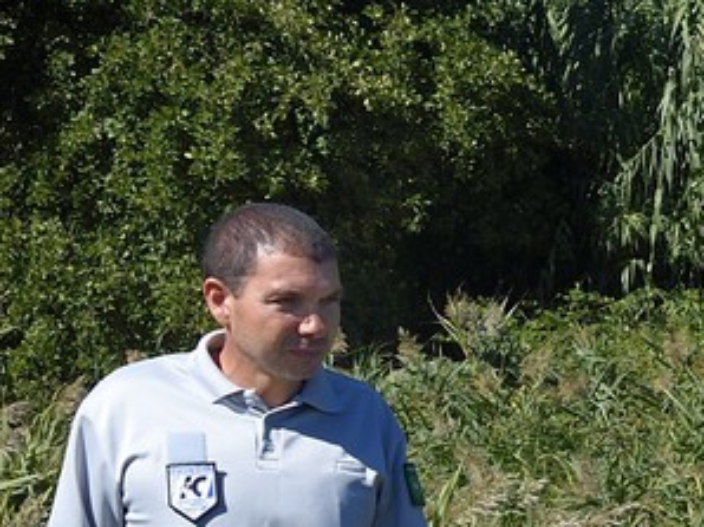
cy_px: 808
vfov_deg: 7.8
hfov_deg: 9.5
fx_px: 3780
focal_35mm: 186
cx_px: 1701
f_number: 10
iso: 200
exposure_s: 1/250
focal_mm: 36
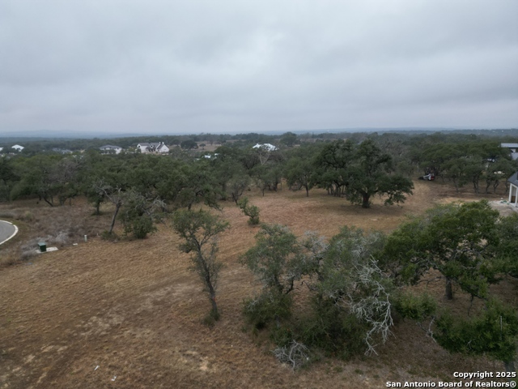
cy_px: 194
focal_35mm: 24
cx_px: 259
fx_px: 359
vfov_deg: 56.8
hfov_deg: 71.6
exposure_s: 1/725
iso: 130
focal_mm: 6.72
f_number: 1.7
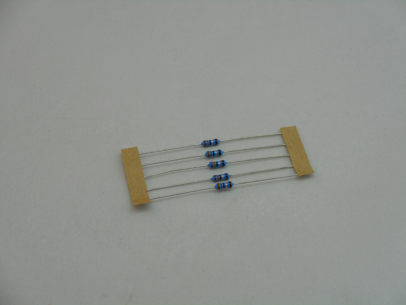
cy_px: 152
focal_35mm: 89
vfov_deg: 16.6
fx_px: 1044
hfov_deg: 22.0
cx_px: 203
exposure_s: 1/60
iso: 110
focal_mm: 15.9
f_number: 5.6
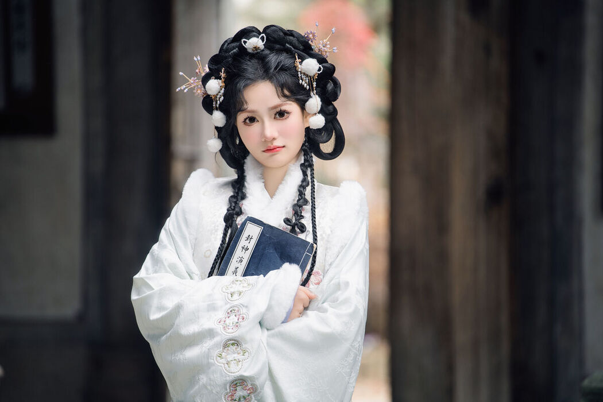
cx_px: 302
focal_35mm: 164
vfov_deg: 8.4
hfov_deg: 12.5
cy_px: 201
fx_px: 2747
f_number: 2.8
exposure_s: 1/125
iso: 160
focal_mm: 164
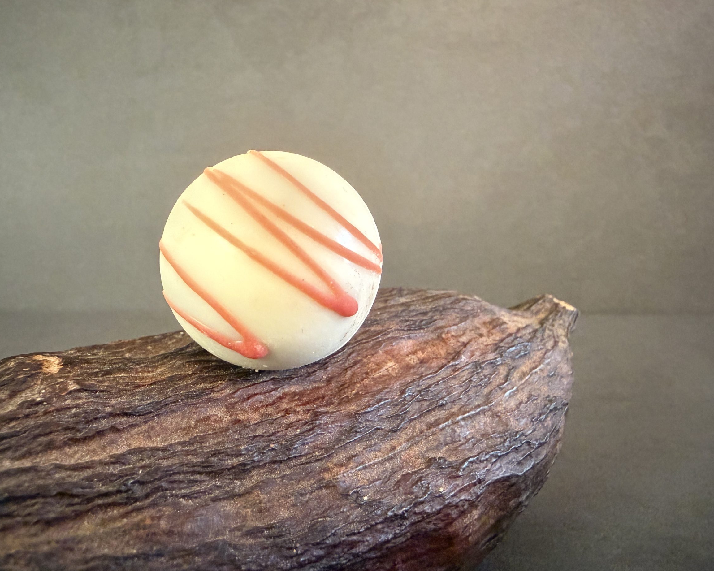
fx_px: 549
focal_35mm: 26
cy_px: 289
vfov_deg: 54.9
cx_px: 393
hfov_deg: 65.9
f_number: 2.2
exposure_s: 1/33
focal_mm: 2.22
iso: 1000
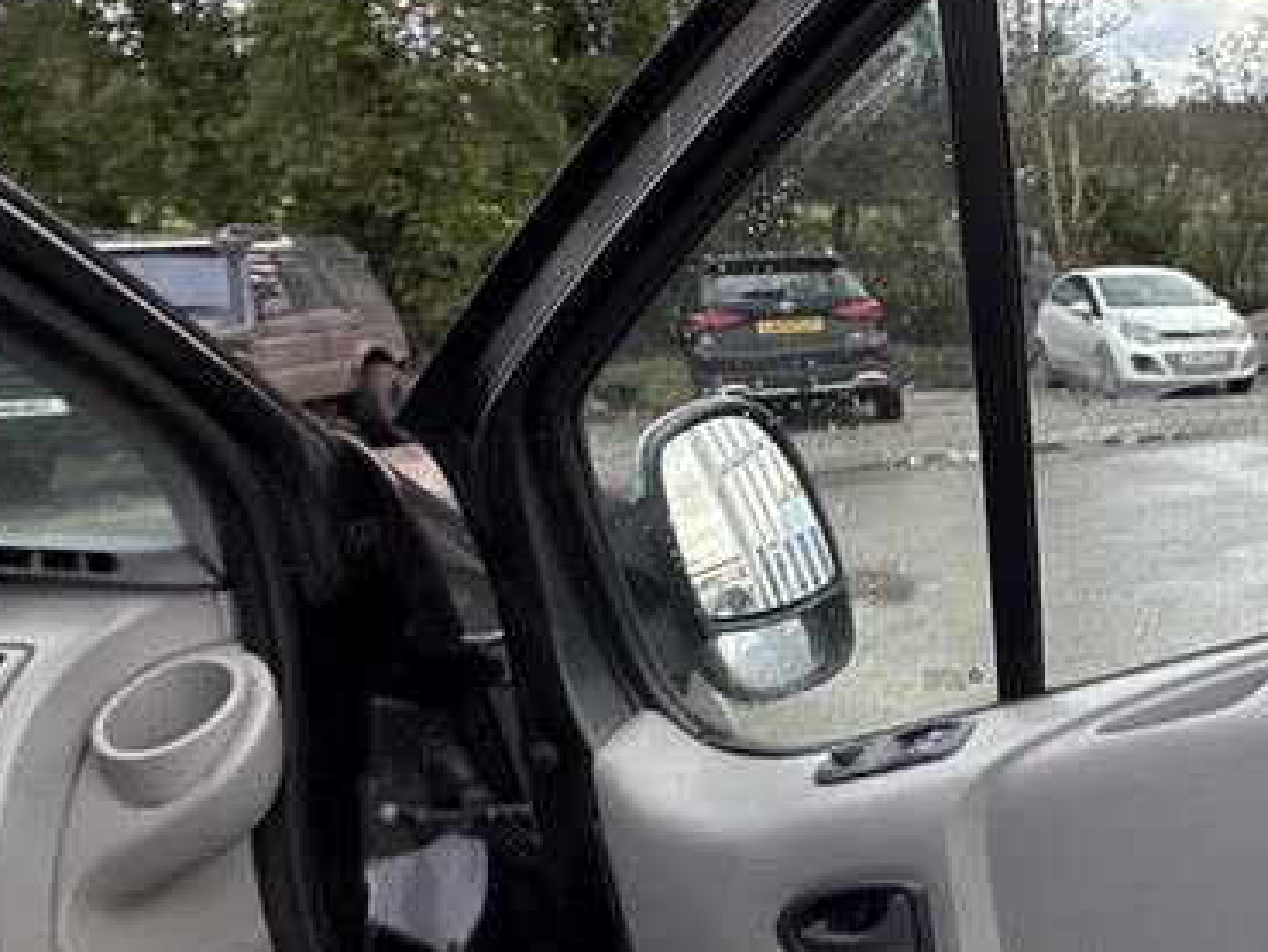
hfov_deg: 42.8
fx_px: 1246
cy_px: 718
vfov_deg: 40.6
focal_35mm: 34
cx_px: 1381
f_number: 2.2
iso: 100
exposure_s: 1/99
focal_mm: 2.22
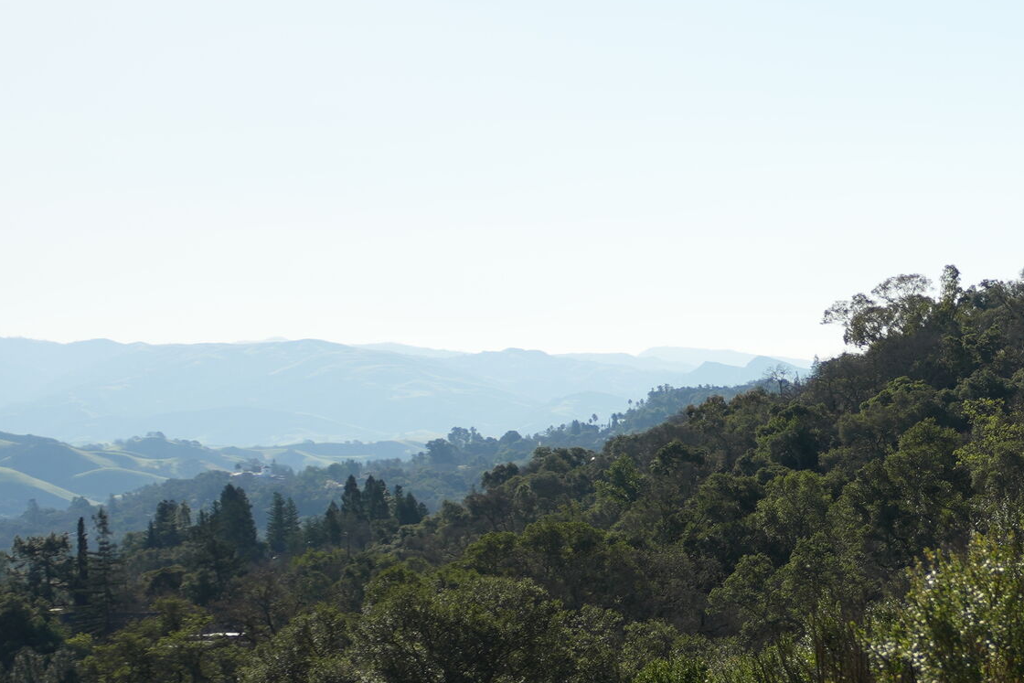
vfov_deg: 12.6
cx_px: 1619
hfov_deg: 16.8
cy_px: 581
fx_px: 3072
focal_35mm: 108
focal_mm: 28
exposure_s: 1/1000
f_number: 4
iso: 125
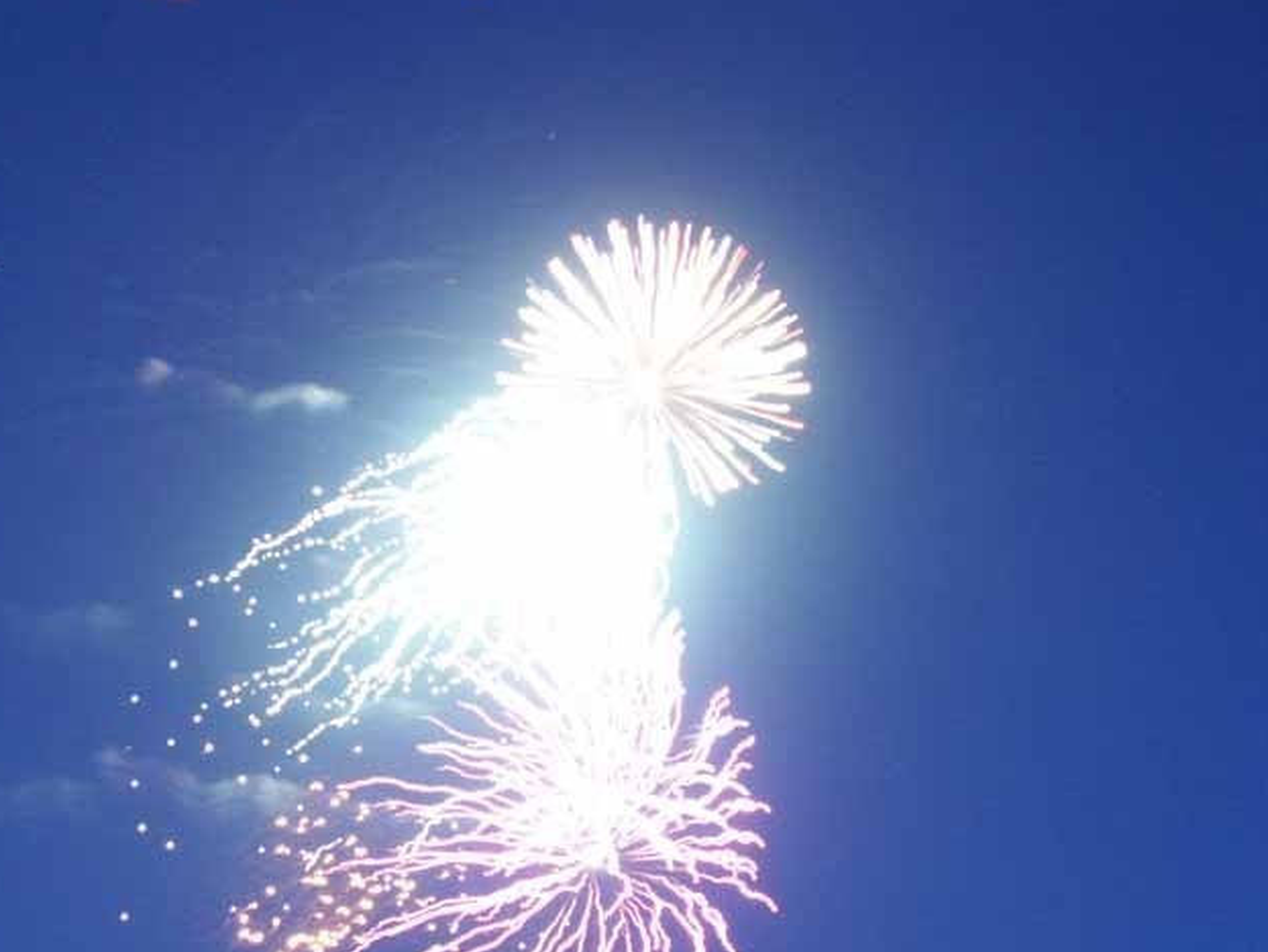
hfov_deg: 24.0
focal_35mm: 81
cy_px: 591
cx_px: 461
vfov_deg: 18.2
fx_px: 2968
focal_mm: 15.63
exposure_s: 4
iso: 250
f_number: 3.5
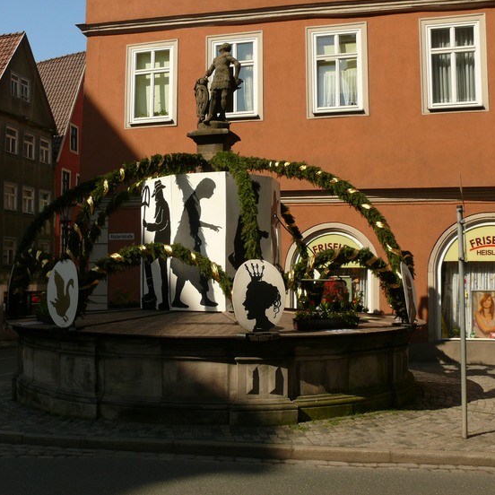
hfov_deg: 39.9
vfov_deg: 40.0
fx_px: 679
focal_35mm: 42
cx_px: 204
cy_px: 244
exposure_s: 1/200
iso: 100
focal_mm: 7.4
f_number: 5
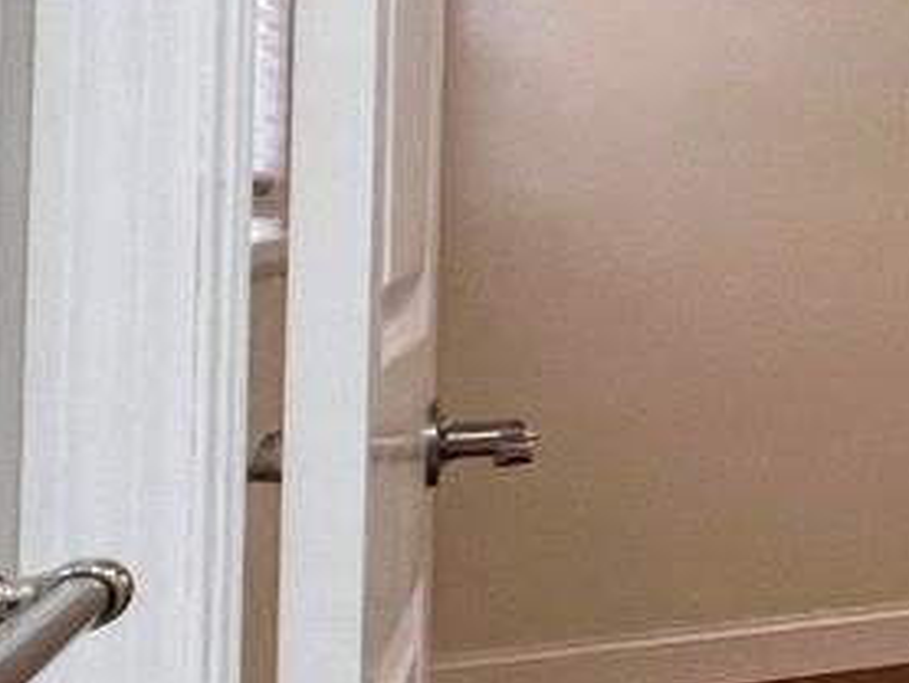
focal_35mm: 75
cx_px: 1959
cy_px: 89
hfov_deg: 16.8
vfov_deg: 19.4
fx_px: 1970
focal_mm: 1.57
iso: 125
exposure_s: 1/120
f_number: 1.8
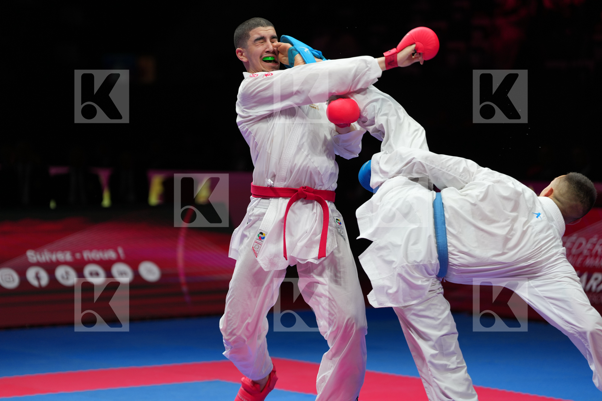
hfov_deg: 13.1
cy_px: 200
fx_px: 2625
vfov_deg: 8.7
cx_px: 301
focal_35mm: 157
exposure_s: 1/1000
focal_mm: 157
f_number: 2.8
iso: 500
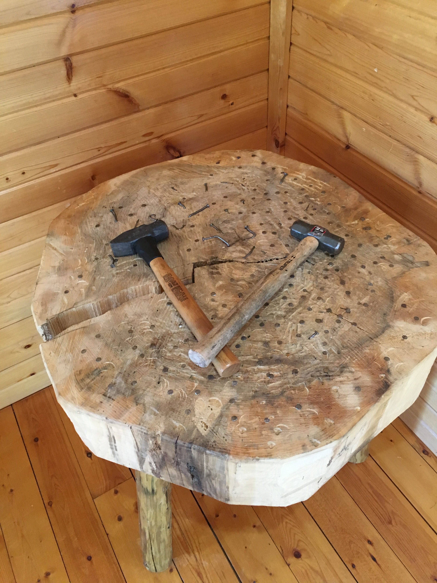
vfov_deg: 61.7
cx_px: 218
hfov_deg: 48.2
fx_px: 488
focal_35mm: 29
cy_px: 292
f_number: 2.2
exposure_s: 1/24
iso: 200
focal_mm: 4.15
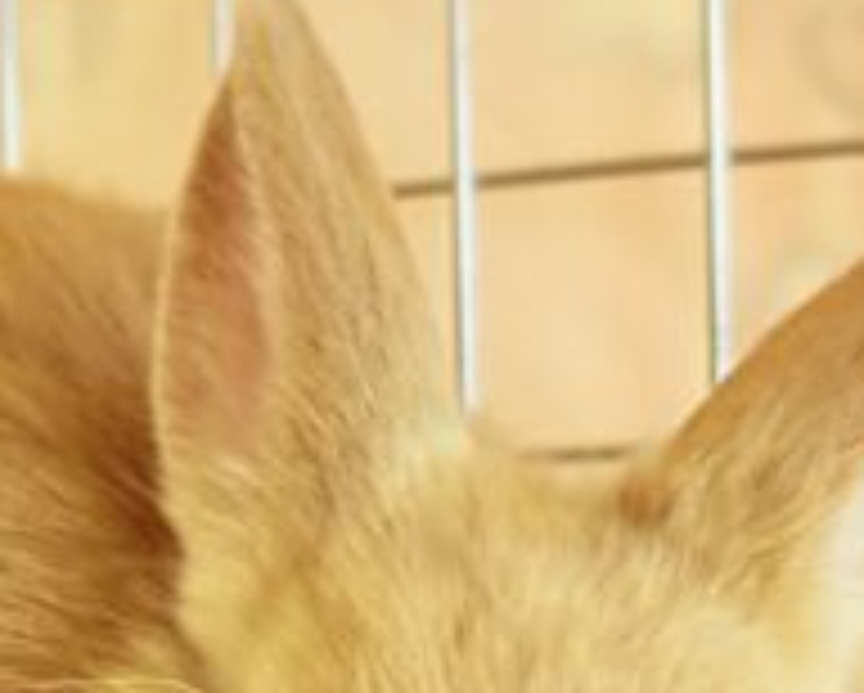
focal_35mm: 169
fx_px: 4326
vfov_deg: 9.1
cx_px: -153
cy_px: 814
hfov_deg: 11.2
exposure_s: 1/33
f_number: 1.6
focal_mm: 5.96
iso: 250
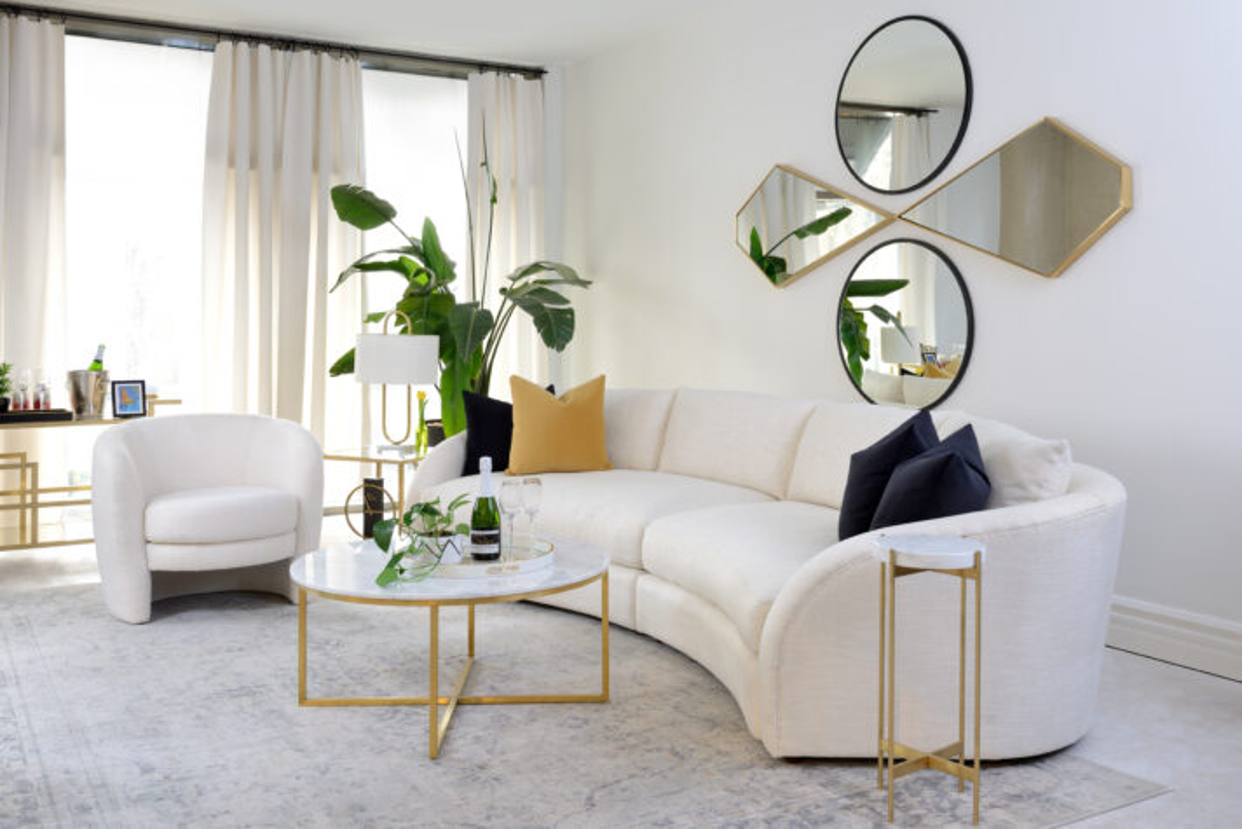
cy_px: 414
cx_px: 621
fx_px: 1104
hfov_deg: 58.7
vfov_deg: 41.1
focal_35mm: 32
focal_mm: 32
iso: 100
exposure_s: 1/100
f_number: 11
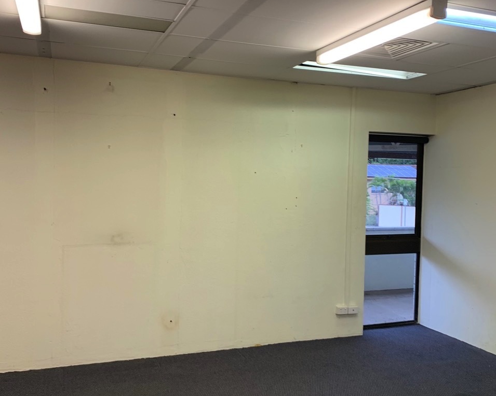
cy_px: 201
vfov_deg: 43.4
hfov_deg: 52.8
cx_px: 249
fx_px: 499
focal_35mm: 34
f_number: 1.8
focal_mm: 4.25
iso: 80
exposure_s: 1/100
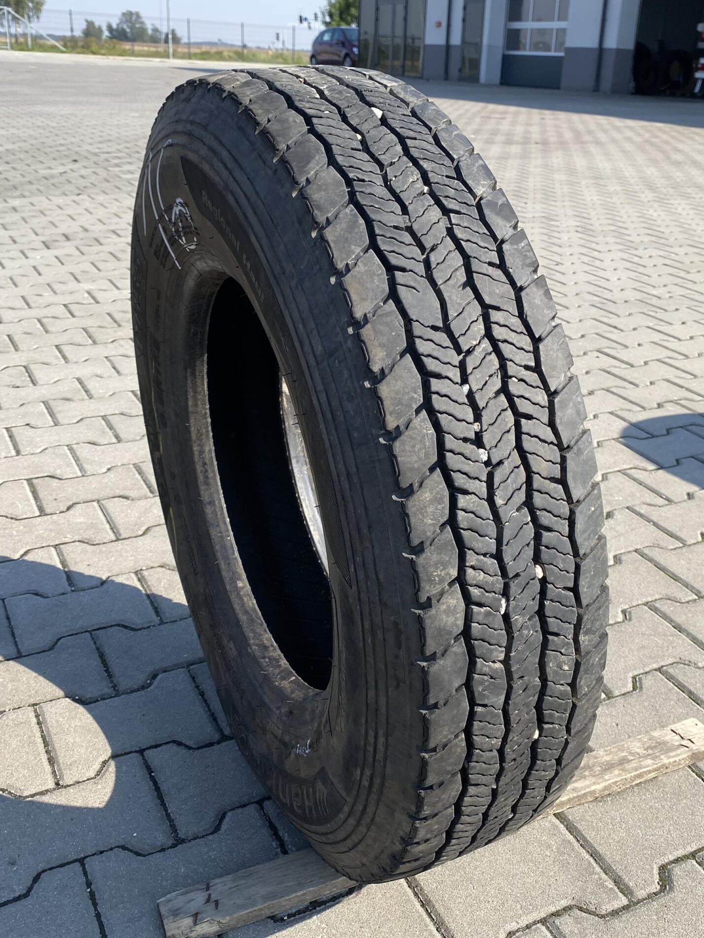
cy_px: 472
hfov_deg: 40.5
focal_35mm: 35
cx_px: 418
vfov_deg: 52.6
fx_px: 949
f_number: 1.8
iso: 32
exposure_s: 1/1543
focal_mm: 4.25
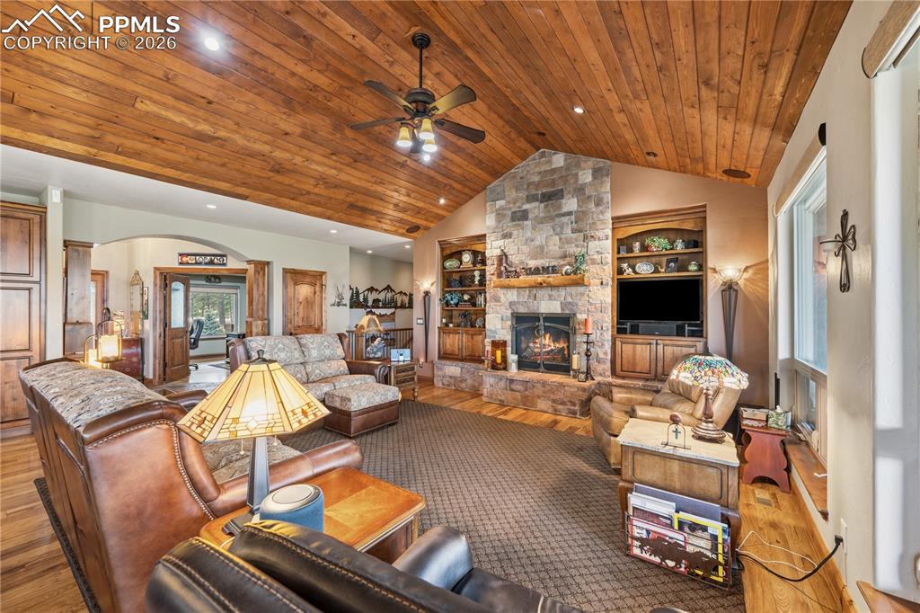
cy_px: 306
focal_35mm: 14
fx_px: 358
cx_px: 460
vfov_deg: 81.2
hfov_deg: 104.3
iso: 400
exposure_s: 1/1.25
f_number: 8
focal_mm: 14
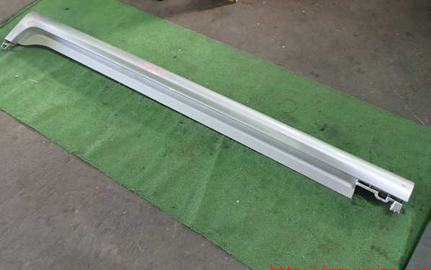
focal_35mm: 32
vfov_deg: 39.4
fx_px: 376
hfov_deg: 59.6
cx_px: 216
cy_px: 119
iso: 320
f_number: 2.3
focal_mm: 5.4
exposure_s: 1/30
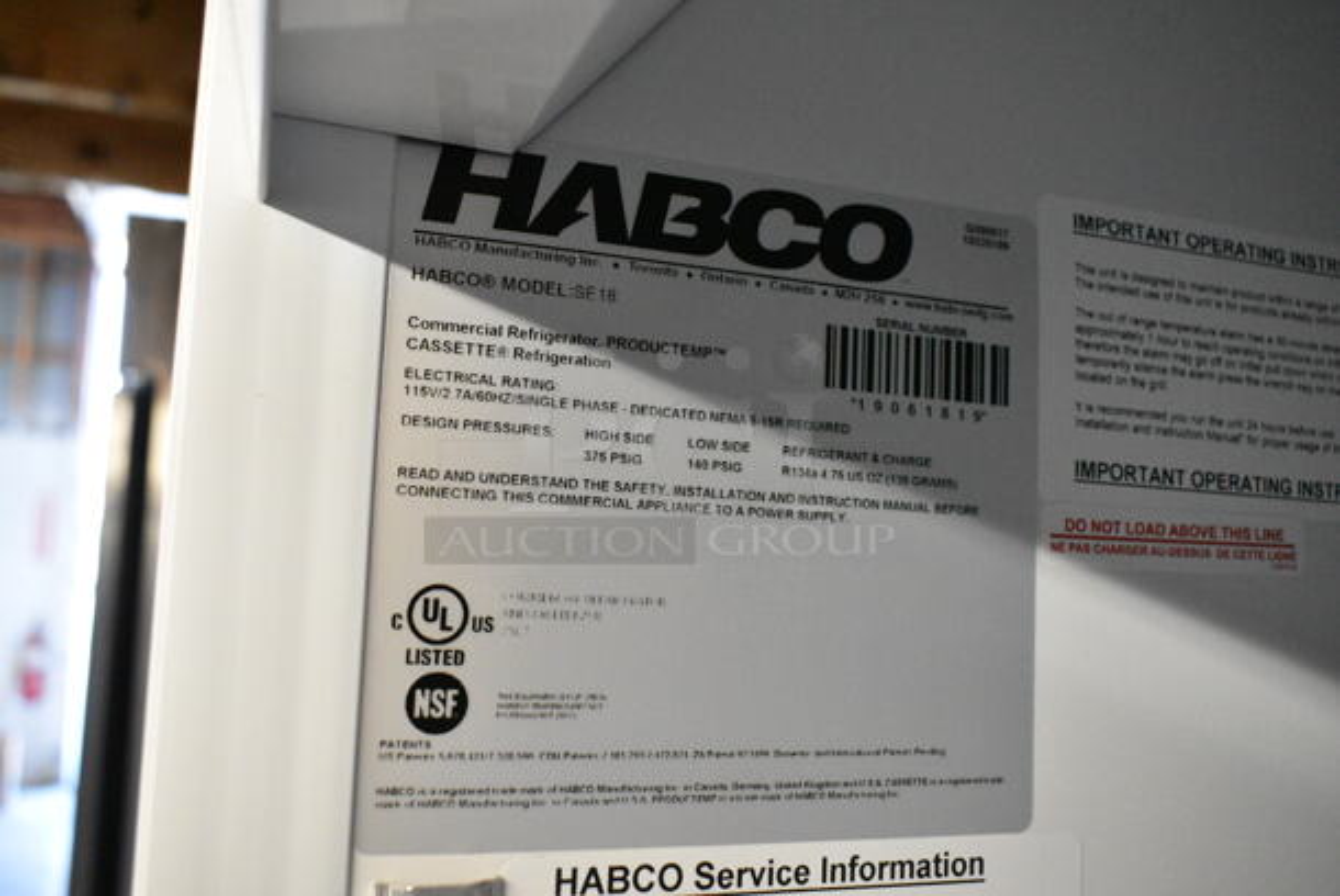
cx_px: 670
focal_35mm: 33
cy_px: 448
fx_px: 1229
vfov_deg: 40.1
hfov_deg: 57.2
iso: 6400
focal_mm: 22
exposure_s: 1/125
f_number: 5
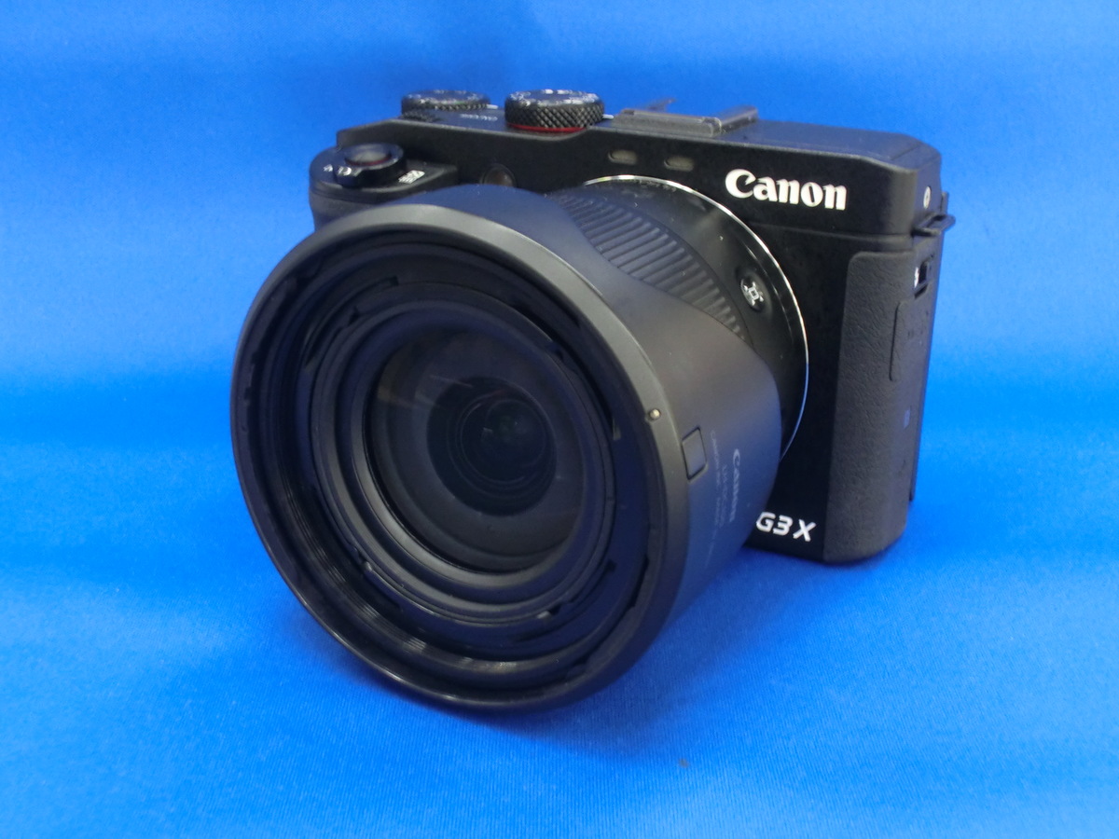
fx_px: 1649
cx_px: 560
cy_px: 420
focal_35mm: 51
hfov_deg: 37.5
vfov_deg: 28.6
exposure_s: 1/10
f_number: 11.1
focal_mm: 9.09
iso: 800
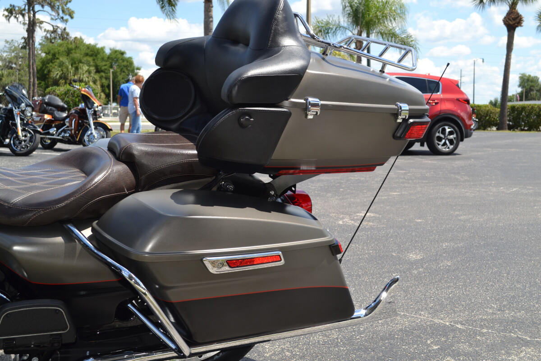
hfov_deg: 45.0
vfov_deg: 30.8
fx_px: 654
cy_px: 180
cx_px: 270
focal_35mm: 44
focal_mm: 29
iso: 100
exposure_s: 1/200
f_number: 7.1
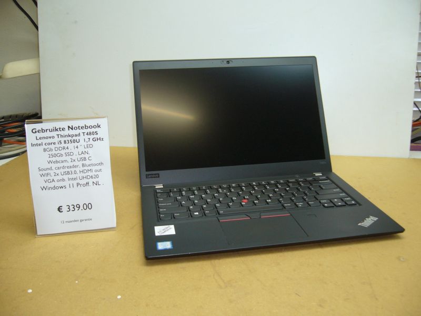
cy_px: 158
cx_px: 210
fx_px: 426
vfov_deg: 40.7
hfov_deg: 52.6
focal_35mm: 35
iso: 100
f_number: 2.8
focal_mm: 5.8
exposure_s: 1/30
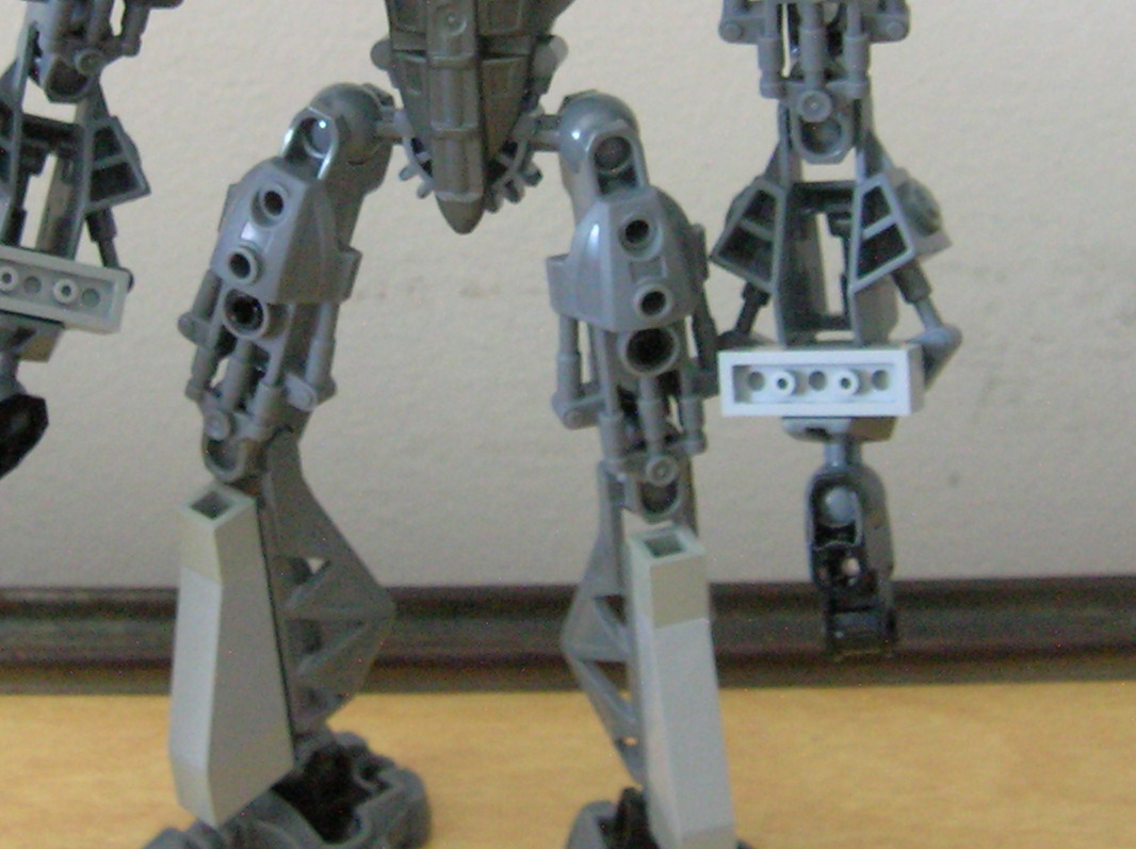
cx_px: 443
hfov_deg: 26.6
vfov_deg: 19.9
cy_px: 136
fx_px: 2393
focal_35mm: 73
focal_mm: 5.7
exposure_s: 1.67
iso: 200
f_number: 2.9
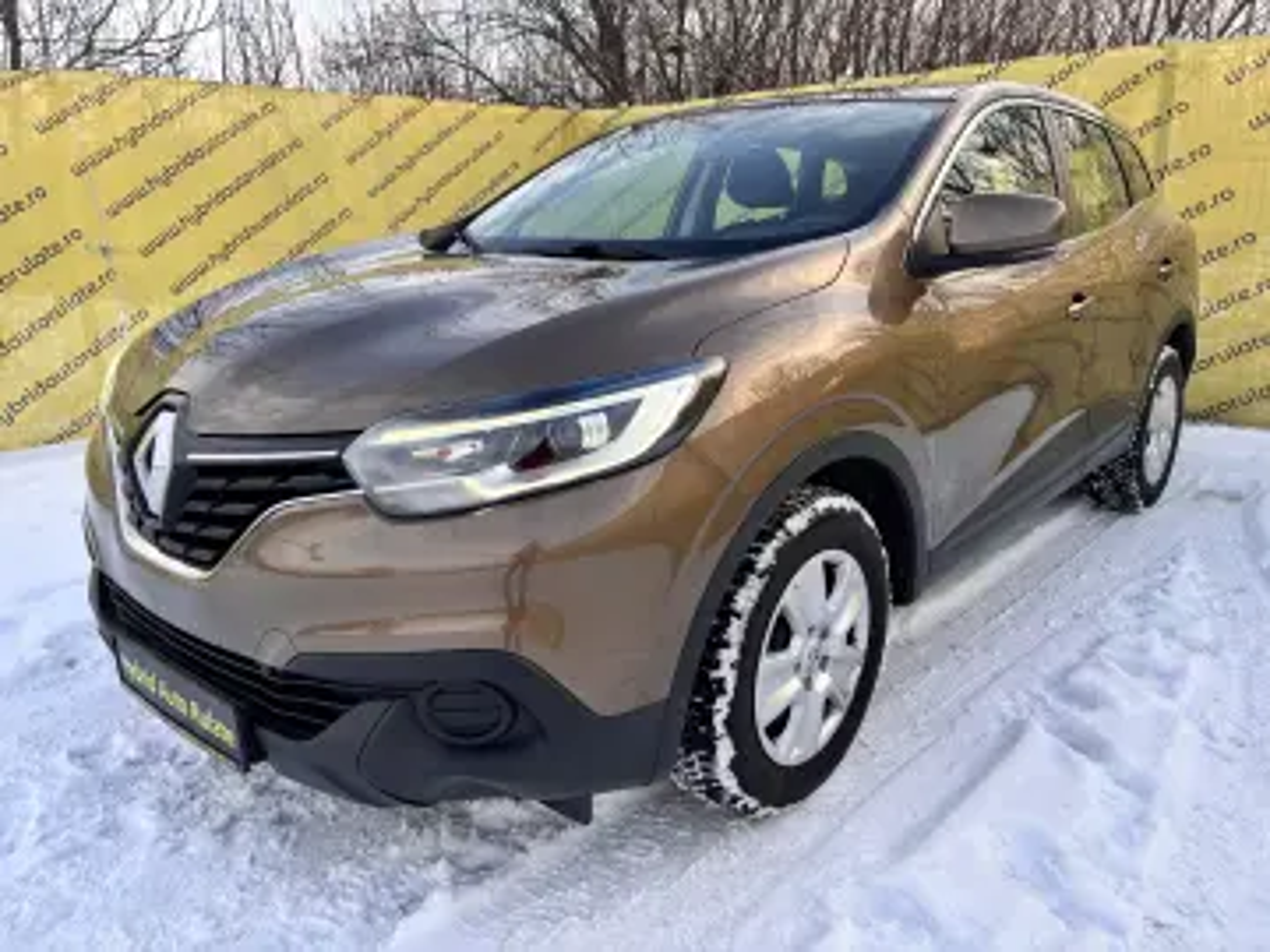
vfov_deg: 53.1
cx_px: 635
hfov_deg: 67.3
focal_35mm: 26
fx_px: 954
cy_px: 476
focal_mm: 5.96
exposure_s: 1/269
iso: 50
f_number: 1.6
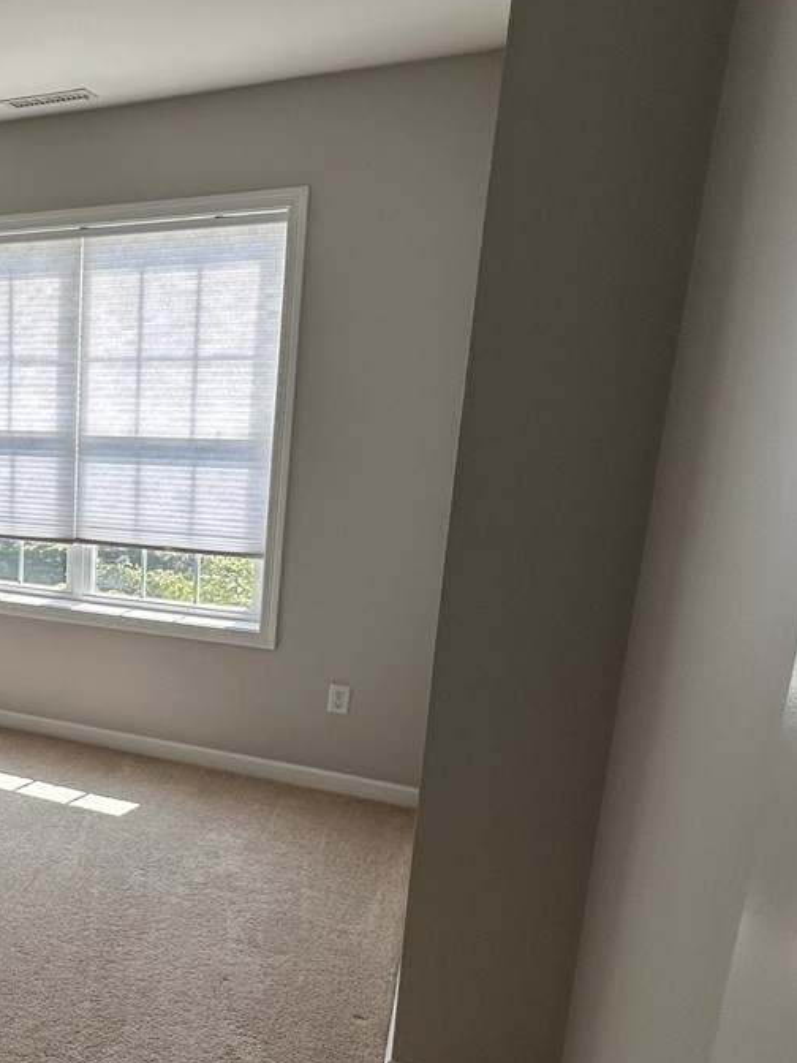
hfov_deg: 36.4
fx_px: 982
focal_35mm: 32
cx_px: -106
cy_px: 588
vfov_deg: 56.7
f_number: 2.2
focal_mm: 2.22
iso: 40
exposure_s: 1/234
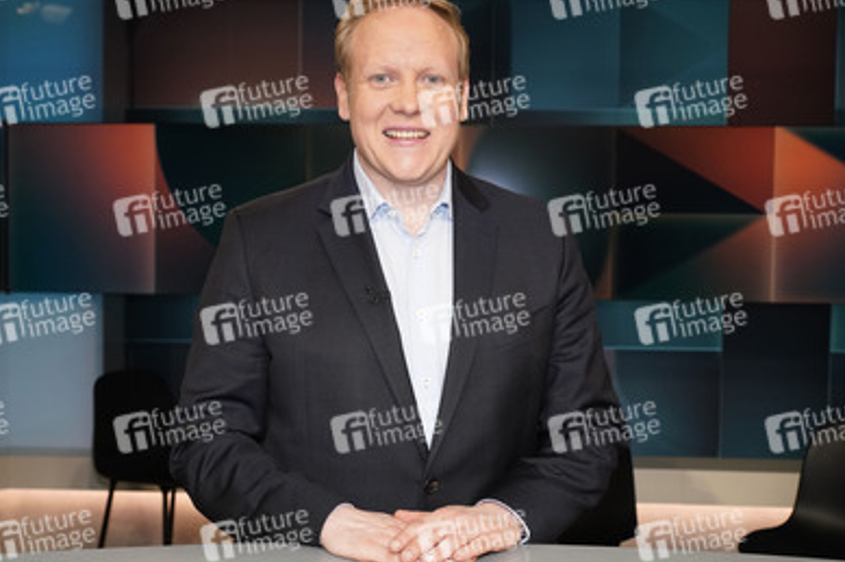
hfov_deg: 44.5
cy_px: 265
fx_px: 1032
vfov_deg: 30.5
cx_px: 416
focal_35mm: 44
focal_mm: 38
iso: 2000
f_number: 5.6
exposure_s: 1/160
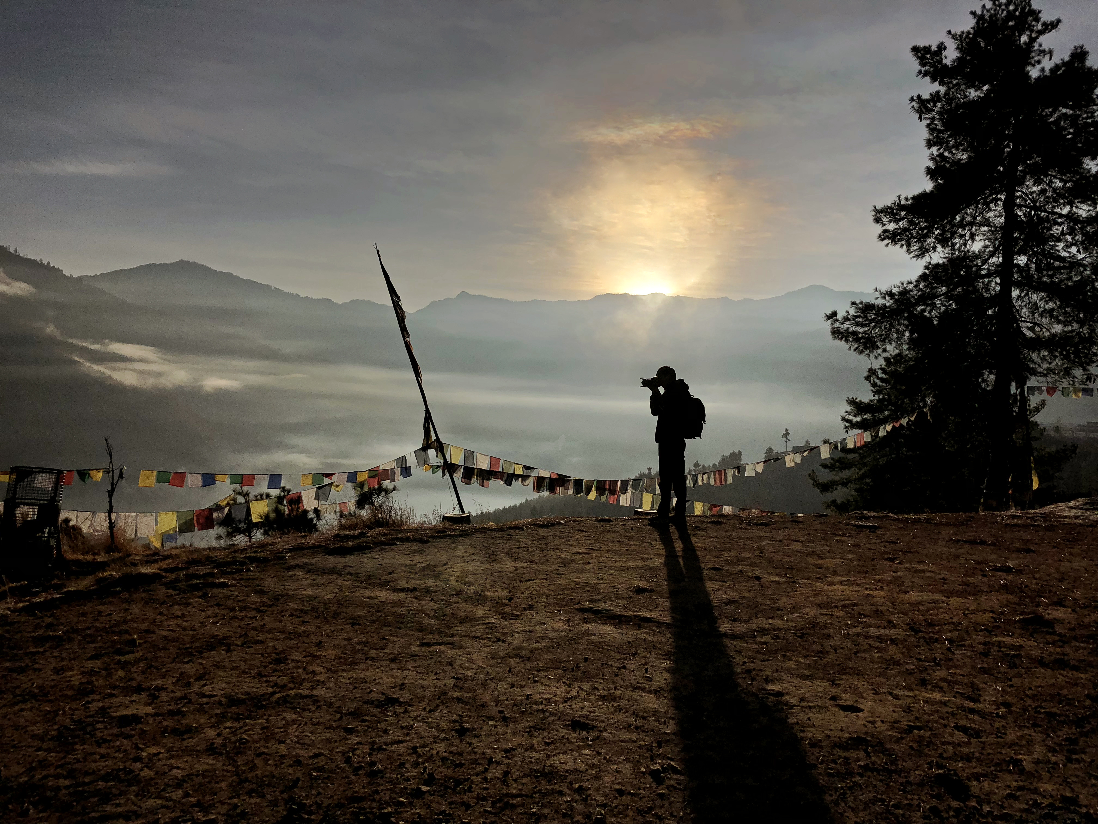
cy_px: 412
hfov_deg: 63.4
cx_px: 549
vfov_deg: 49.7
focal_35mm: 28
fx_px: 888
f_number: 1.8
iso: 32
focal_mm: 3.99
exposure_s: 1/24390
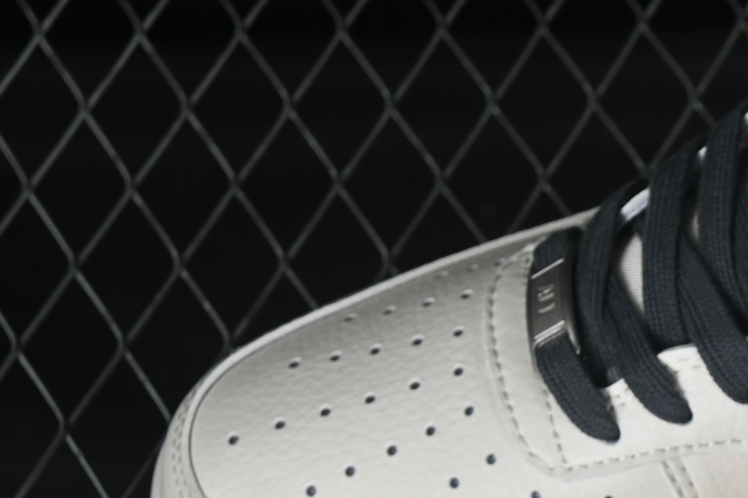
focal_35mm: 211
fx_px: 4384
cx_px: 935
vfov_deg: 6.5
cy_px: 582
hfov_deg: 9.6
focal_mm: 50
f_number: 7.1
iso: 160
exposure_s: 1/60
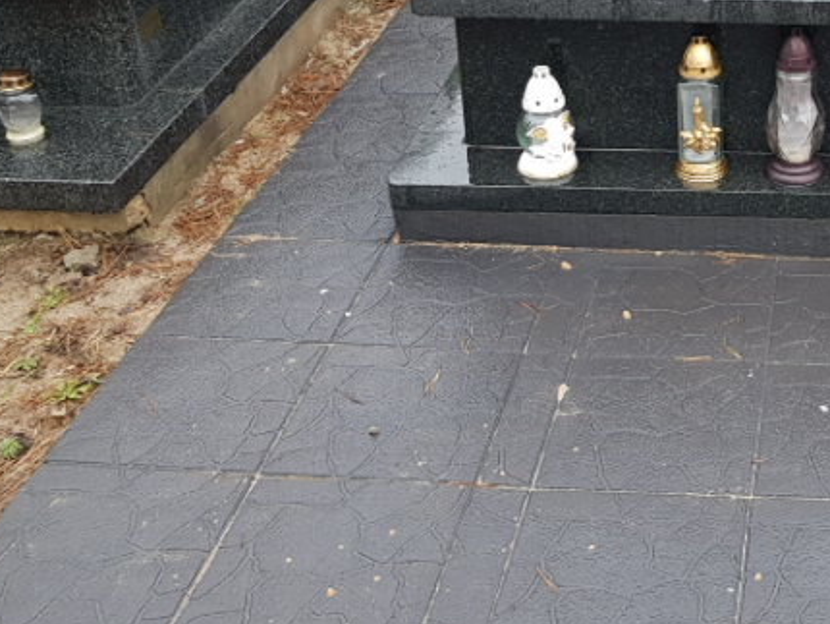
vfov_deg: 24.4
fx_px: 1391
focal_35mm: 58
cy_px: 44
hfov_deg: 31.1
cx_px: 807
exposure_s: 1/100
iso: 64
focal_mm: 4.2
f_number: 1.7
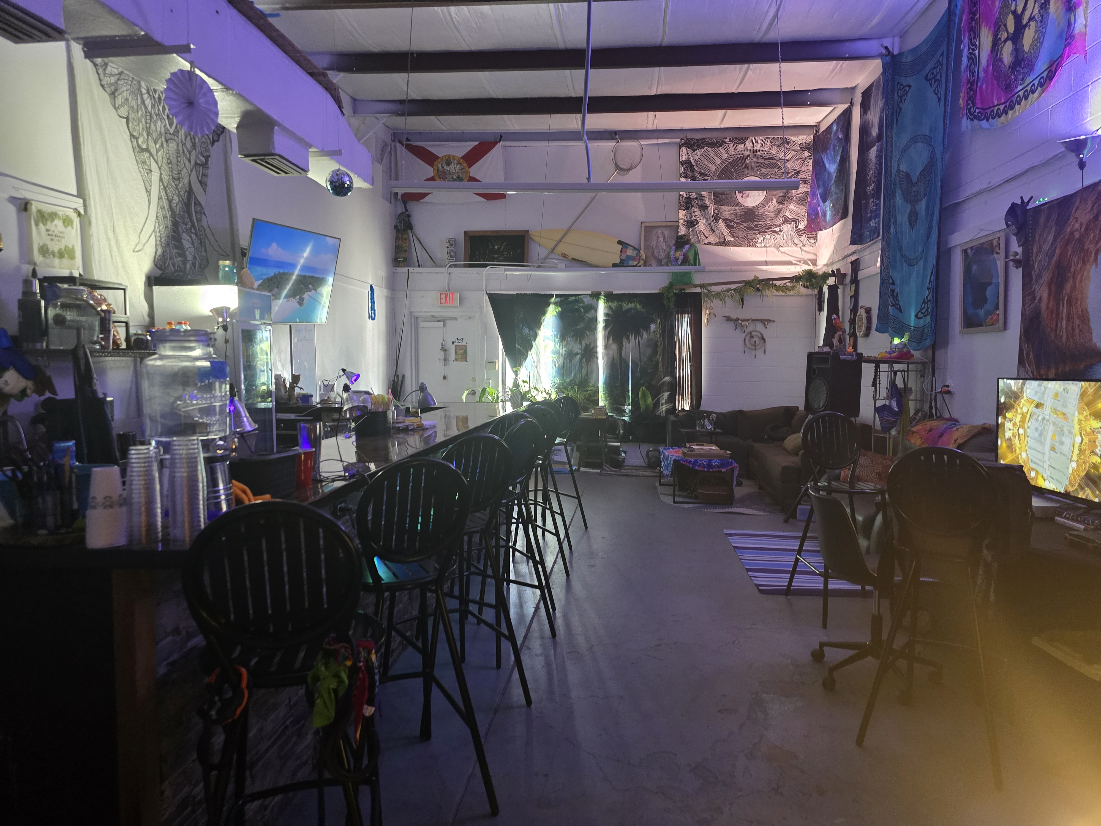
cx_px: 550
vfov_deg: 58.9
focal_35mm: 23
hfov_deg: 73.9
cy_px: 413
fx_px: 732
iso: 800
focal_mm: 6.3
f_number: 1.7
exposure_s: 1/60
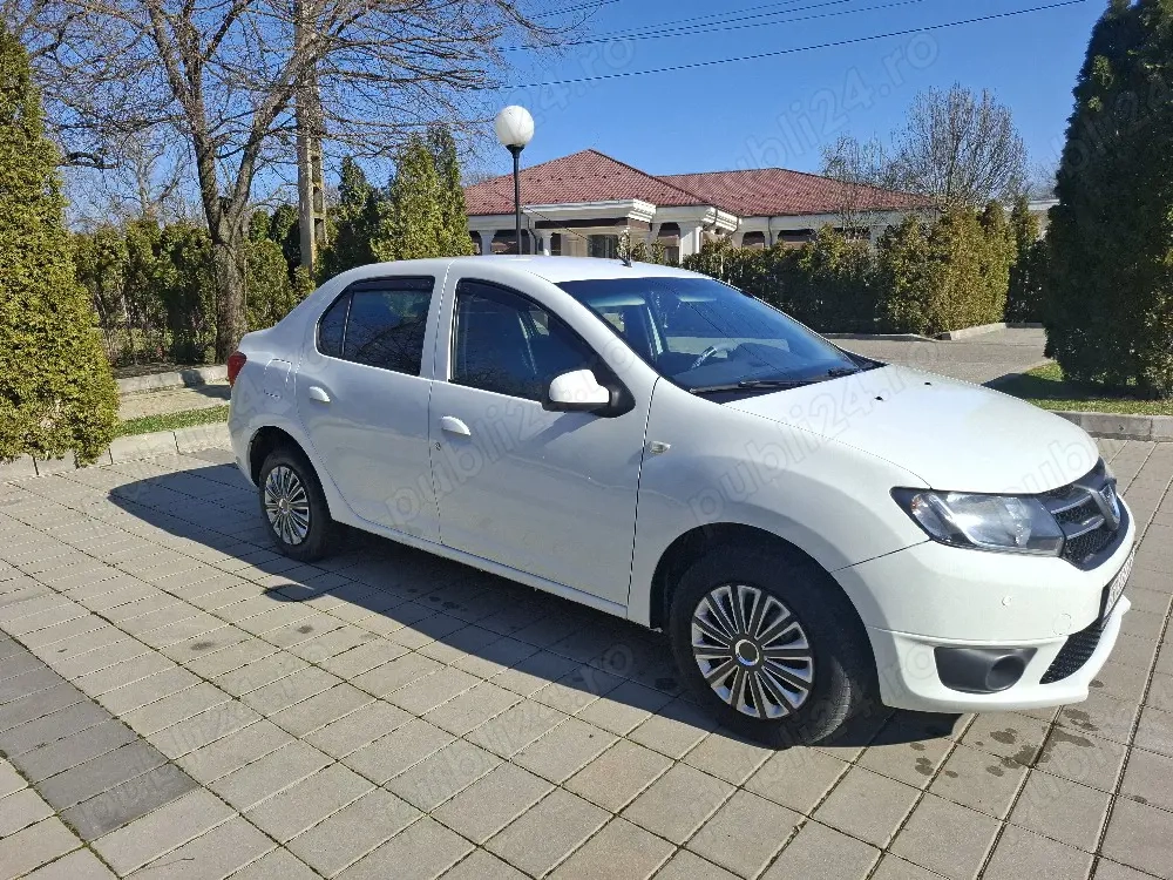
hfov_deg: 73.9
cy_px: 440
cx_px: 586
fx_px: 779
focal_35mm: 23
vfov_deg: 58.9
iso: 50
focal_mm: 5.54
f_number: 1.8
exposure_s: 1/2500
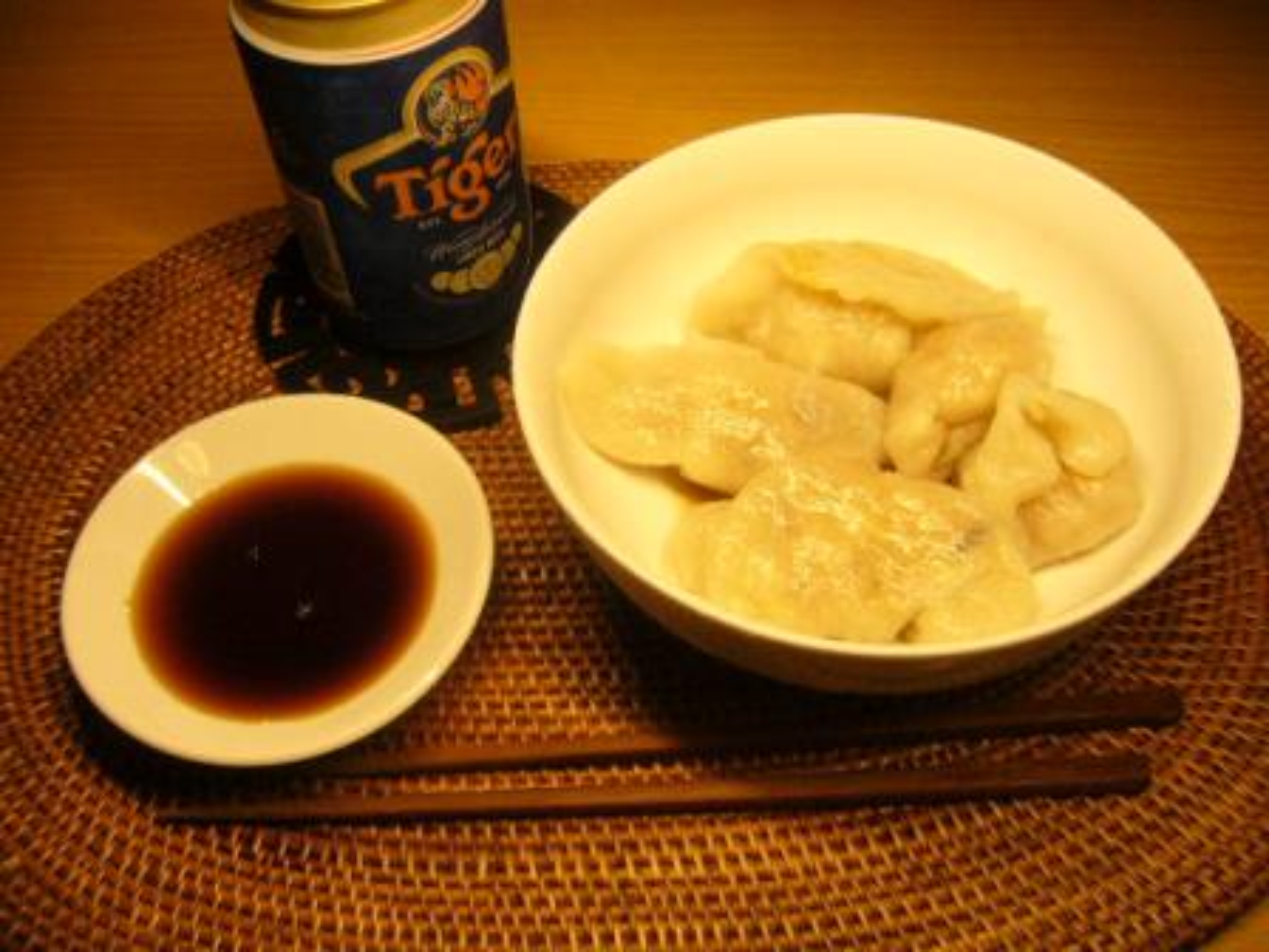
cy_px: 476
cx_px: 634
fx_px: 1283
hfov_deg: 52.6
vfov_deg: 40.7
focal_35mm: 35
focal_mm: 5.8
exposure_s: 1/100
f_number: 2.8
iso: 200
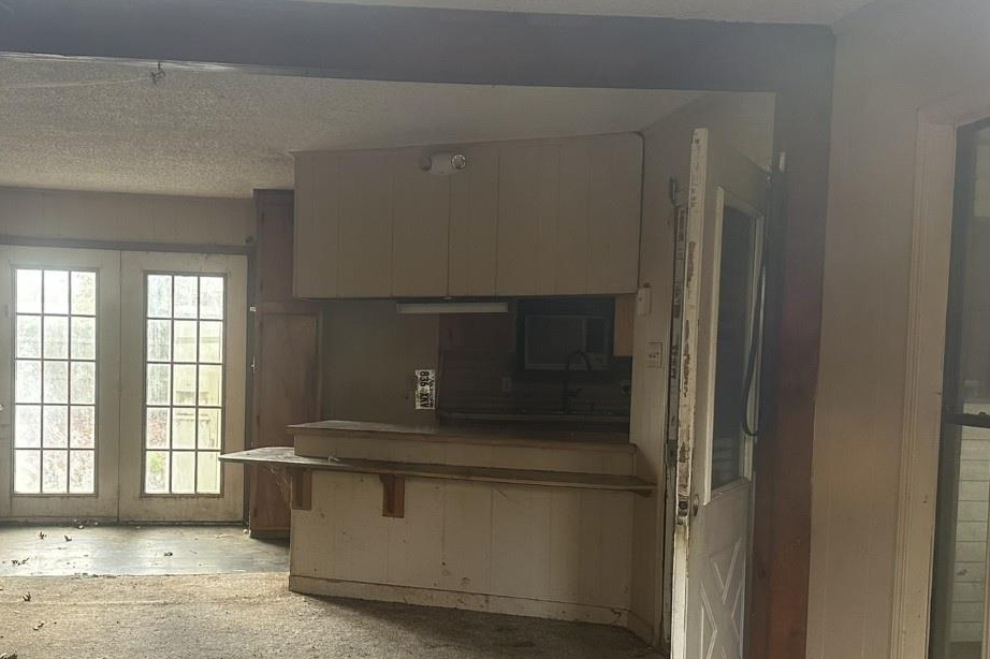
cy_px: 401
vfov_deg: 34.1
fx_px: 1072
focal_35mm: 39
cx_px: 388
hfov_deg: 49.2
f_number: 1.78
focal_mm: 6.86
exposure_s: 1/121
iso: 200
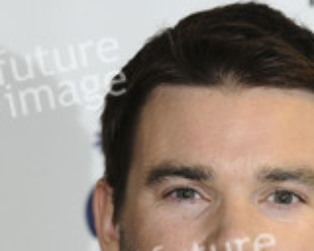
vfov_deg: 2.7
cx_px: 240
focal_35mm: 581
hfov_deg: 3.3
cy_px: 378
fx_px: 5401
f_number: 4.5
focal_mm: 165
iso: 640
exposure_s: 1/200
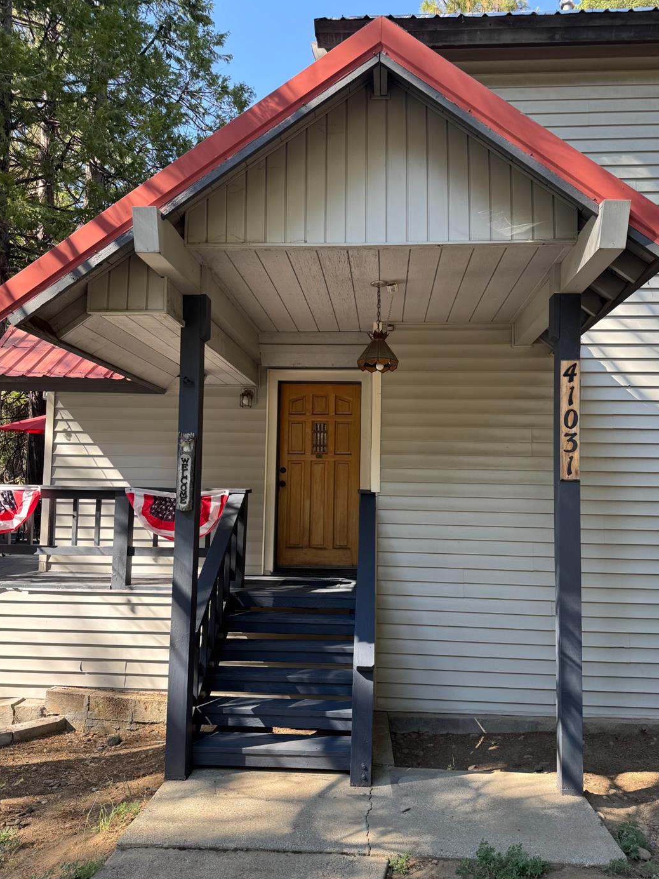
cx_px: 348
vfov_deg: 67.3
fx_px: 660
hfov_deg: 53.0
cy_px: 448
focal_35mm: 26
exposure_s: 1/257
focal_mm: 6.76
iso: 80
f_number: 1.78
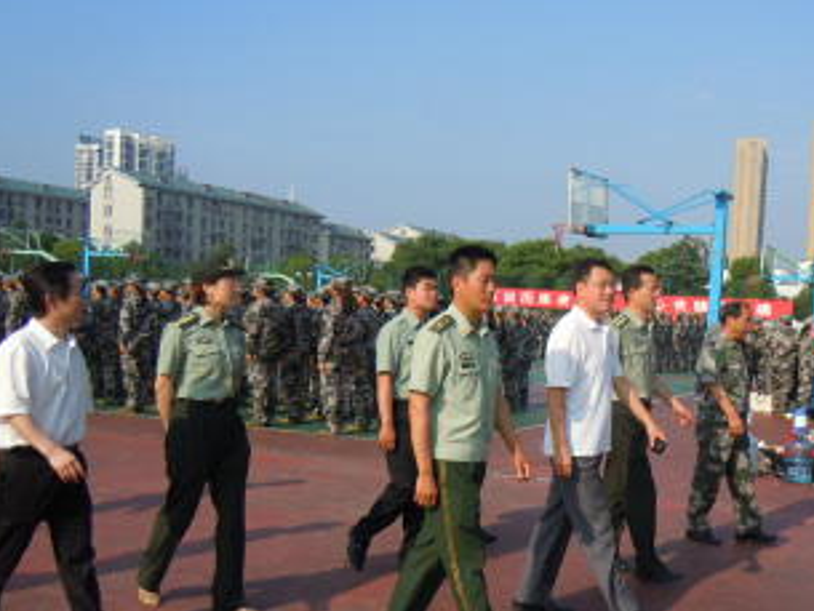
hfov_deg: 42.3
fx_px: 1035
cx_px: 544
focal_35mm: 44
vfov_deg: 32.8
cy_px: 376
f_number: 7
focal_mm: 5.4
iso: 100
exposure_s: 1/250
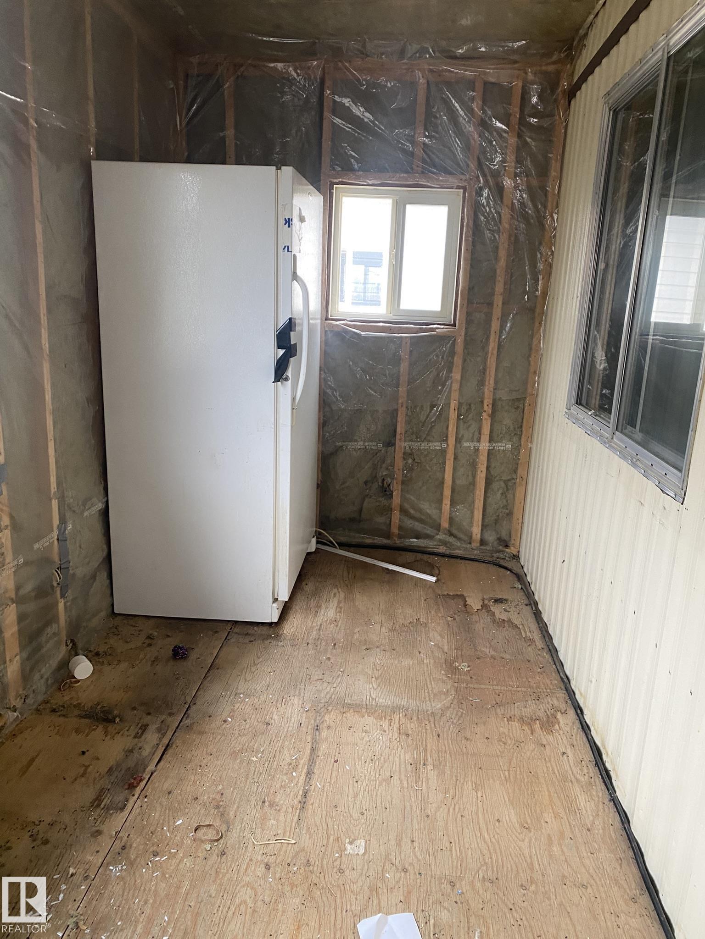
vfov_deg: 67.3
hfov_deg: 53.1
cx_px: 352
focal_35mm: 26
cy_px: 470
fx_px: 706
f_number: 1.8
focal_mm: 4.25
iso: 160
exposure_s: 1/60
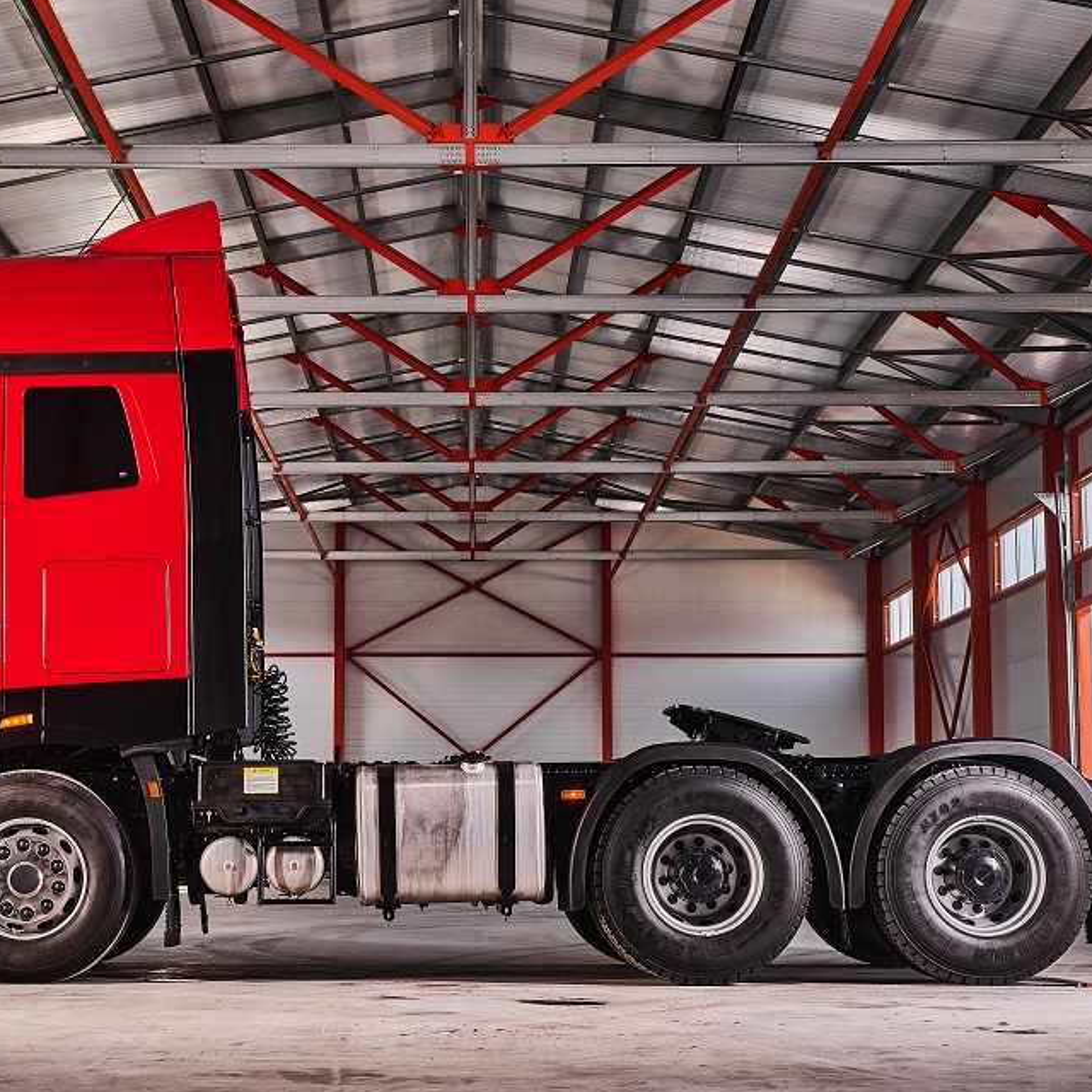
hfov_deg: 23.6
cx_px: 399
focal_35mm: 73
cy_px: 540
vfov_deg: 23.7
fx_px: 2605
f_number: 8
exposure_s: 1/125
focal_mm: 55
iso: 500
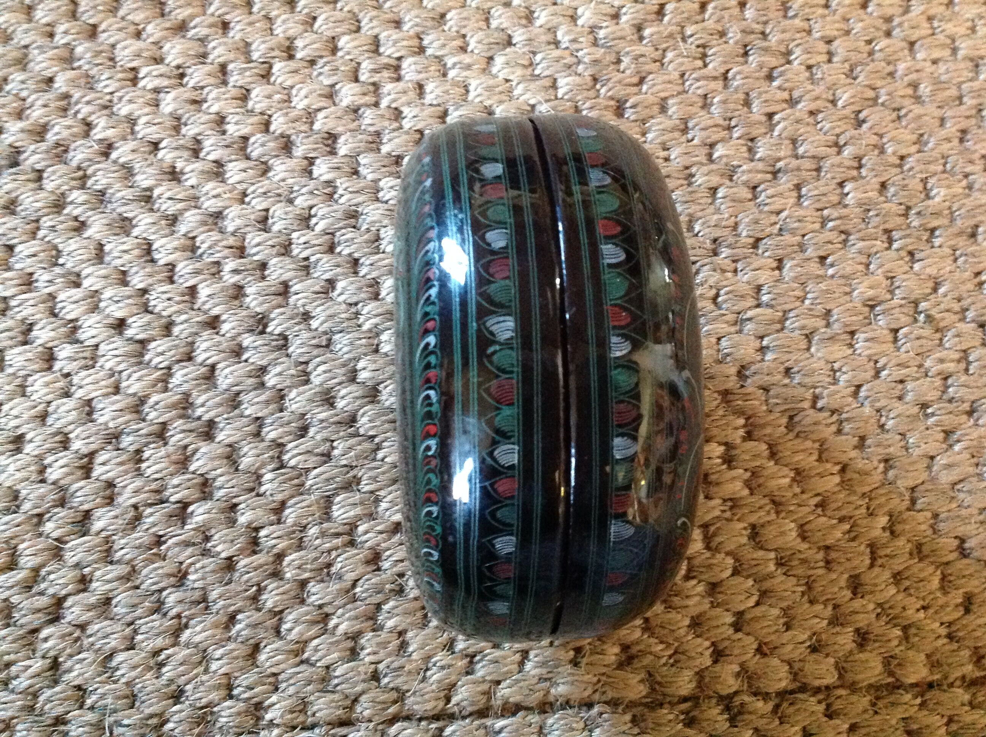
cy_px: 368
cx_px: 493
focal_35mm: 35
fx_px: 995
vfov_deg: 40.6
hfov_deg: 52.7
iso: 800
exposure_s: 1/15
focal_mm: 4.28
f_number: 2.4
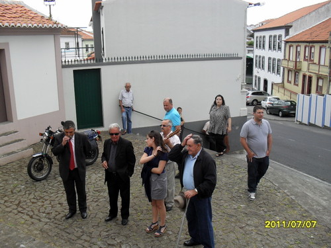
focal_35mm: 35
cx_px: 166
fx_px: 335
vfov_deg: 40.7
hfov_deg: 52.6
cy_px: 124
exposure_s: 1/500
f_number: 3.2
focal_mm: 6.3
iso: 100
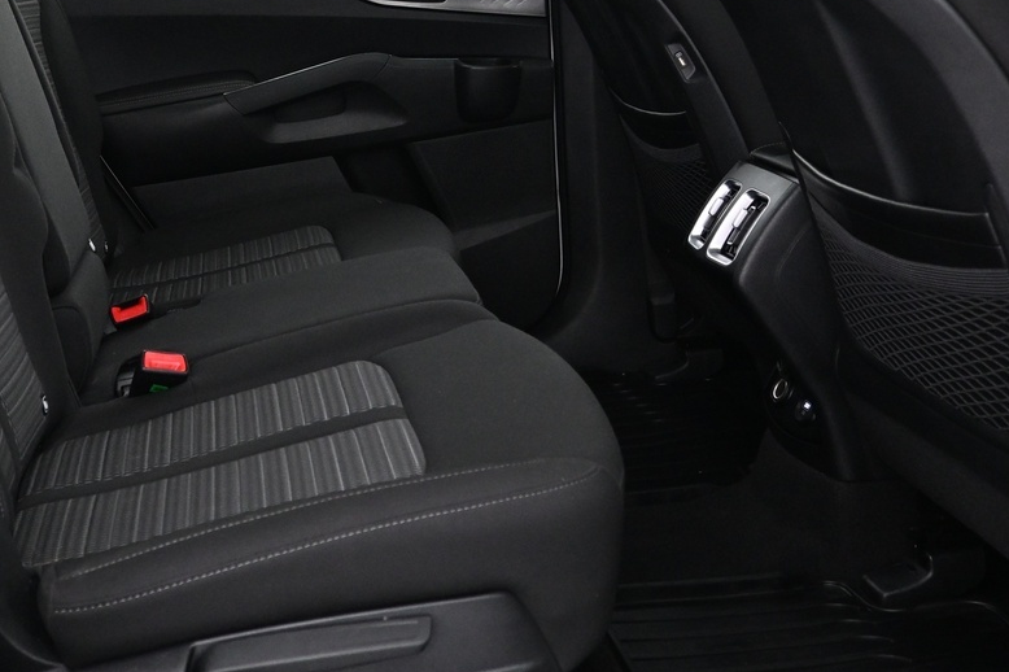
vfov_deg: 26.4
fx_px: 1401
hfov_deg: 39.5
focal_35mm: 50
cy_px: 121
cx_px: 428
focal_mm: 16
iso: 1600
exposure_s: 1/20
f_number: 3.5
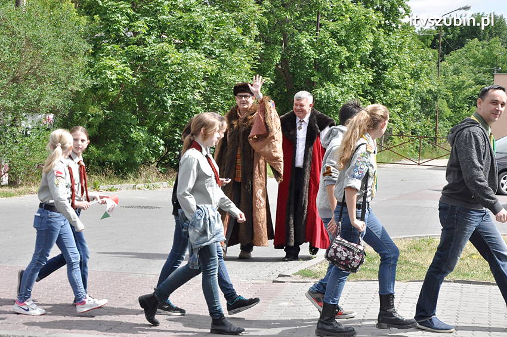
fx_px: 1224
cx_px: 254
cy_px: 168
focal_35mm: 87
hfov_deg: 23.4
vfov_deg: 15.7
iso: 1250
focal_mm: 58
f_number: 10
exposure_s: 1/1600
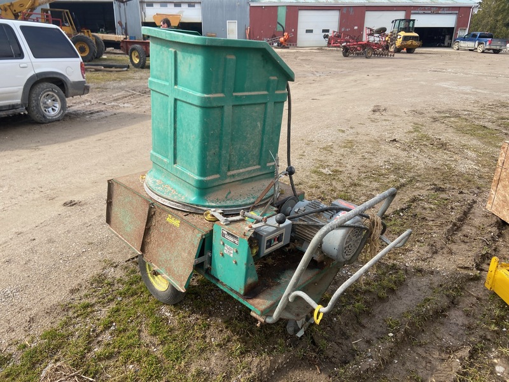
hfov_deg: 67.3
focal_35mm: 26
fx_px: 382
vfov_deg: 53.1
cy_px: 191
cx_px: 254
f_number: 1.8
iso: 32
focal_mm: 4.25
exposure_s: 1/1245
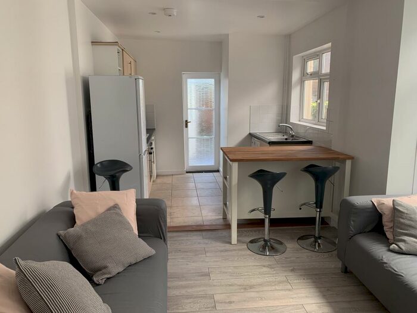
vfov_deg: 53.1
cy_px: 156
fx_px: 313
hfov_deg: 67.3
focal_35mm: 26
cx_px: 208
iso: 50
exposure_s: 1/121
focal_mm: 4.25
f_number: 1.8
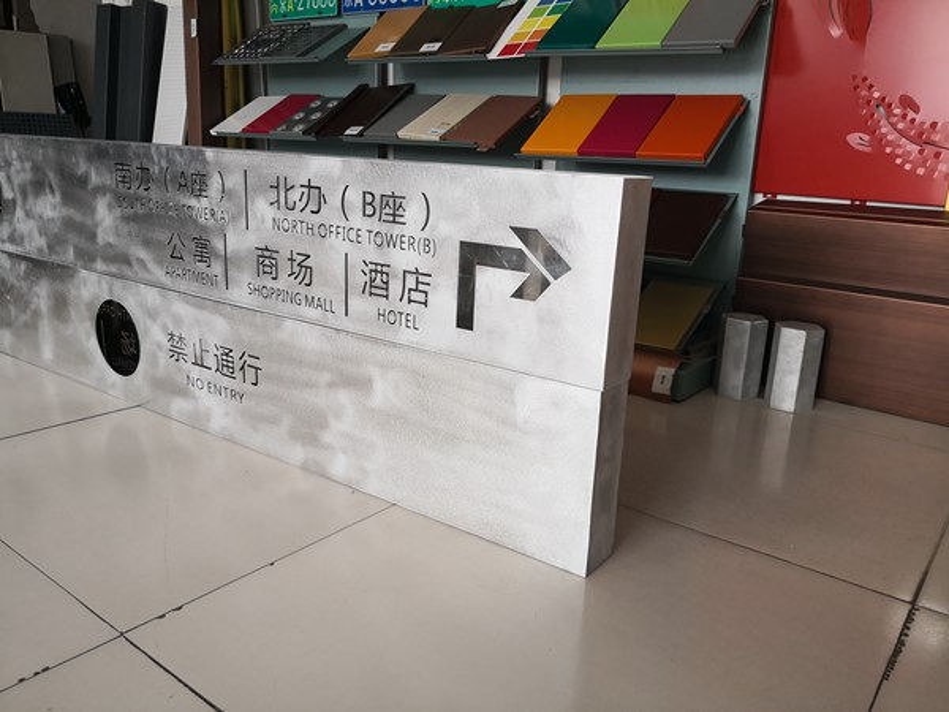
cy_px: 356
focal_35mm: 27
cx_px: 474
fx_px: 740
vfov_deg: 51.4
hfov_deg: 65.3
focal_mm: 3.95
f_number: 1.6
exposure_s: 1/166
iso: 50
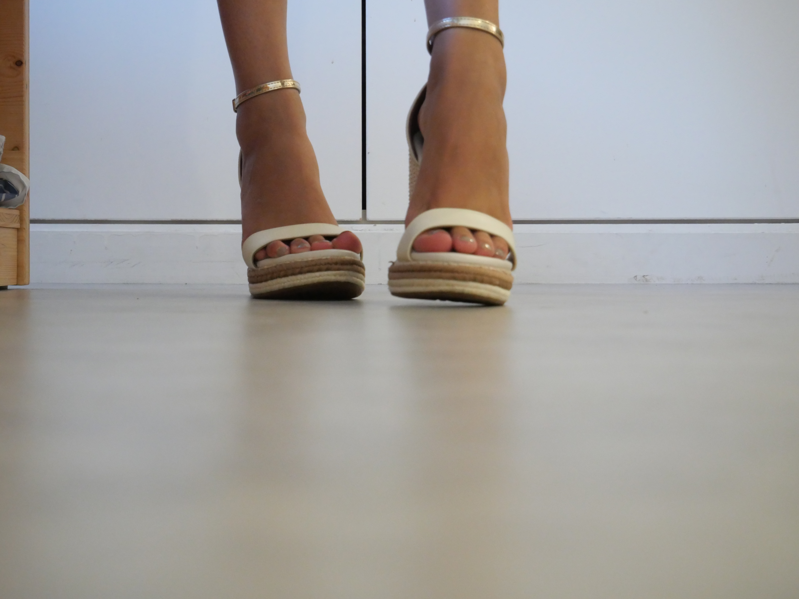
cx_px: 400
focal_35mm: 60
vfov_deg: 24.4
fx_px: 1385
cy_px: 300
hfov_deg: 32.2
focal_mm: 30
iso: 3200
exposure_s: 1/13
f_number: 4.9
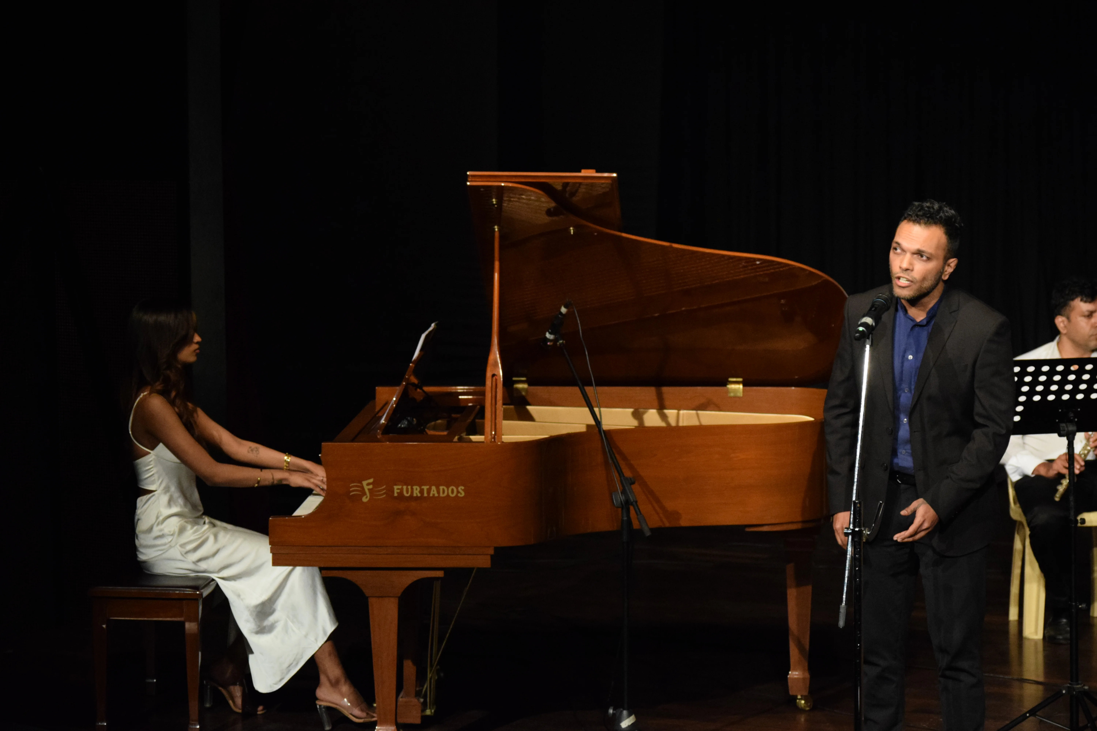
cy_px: 366
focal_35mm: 120
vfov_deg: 11.4
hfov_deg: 17.1
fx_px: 3656
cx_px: 548
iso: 3200
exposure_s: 1/250
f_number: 4.2
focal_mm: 80
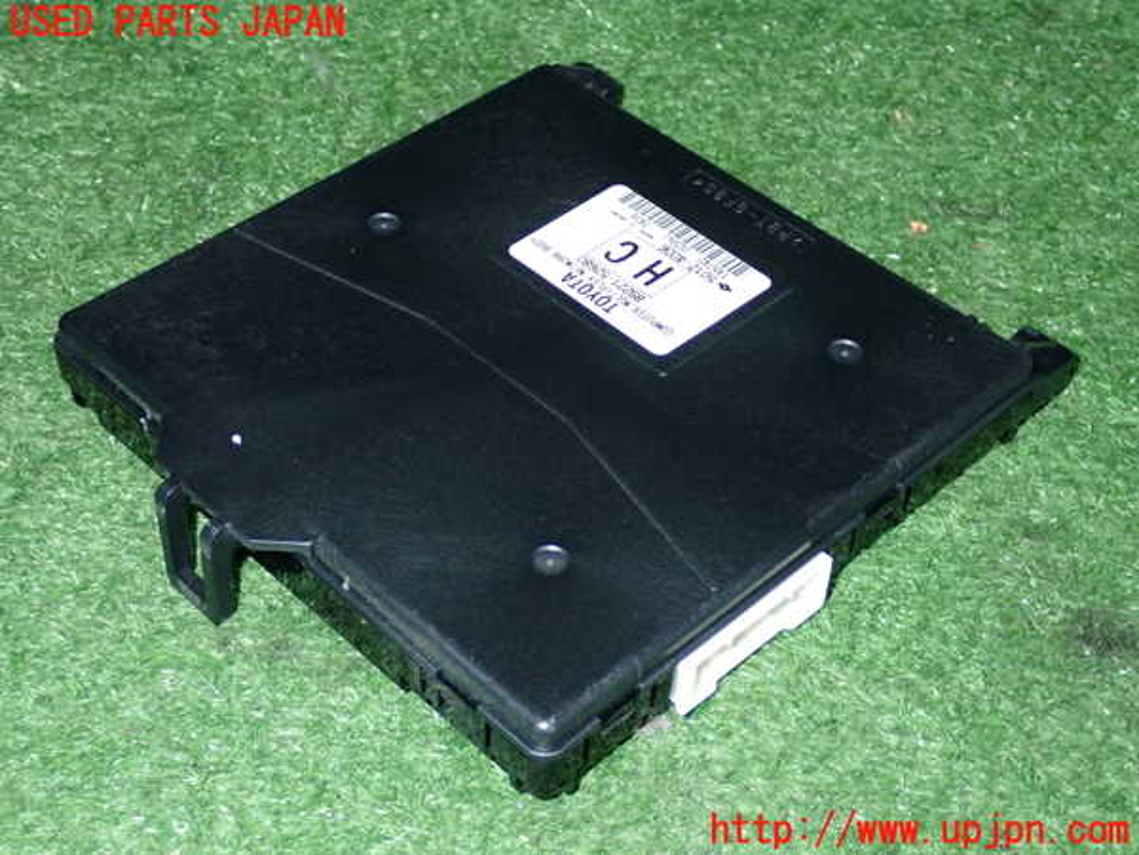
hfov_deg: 33.2
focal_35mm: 58
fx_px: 1908
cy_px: 428
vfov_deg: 25.2
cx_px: 570
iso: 800
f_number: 10
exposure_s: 1/60
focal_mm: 10.35
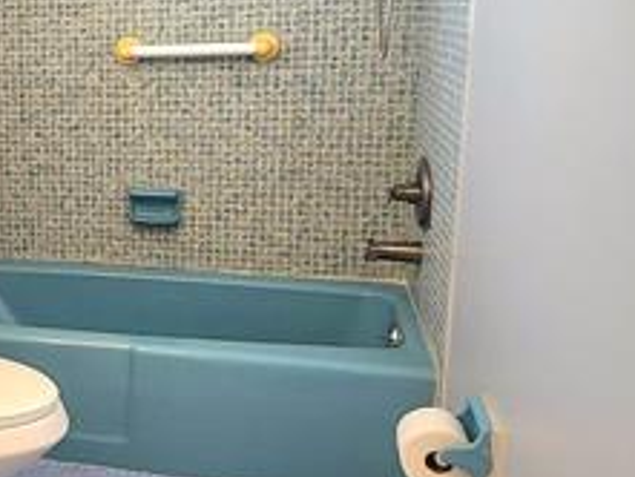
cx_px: -78
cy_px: 201
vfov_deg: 30.9
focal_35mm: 47
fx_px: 863
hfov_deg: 34.4
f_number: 2.2
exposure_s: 1/60.2
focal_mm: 2.2
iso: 200
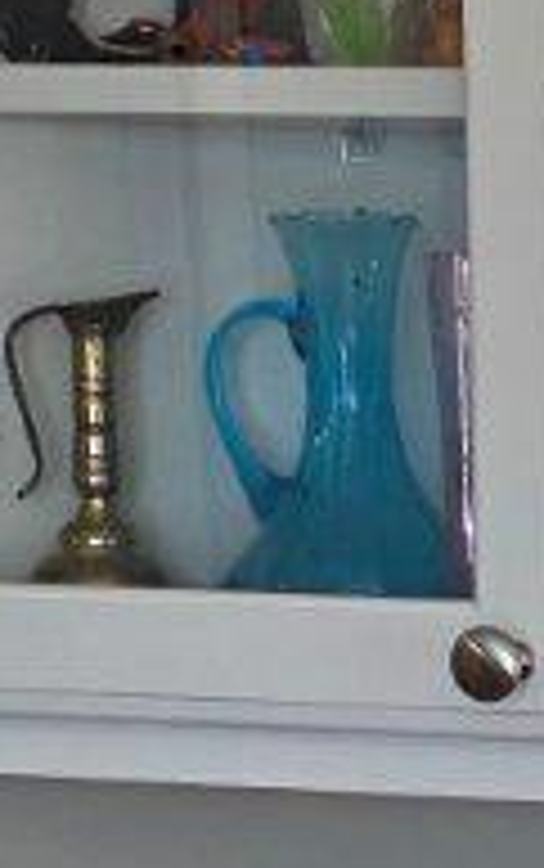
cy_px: 980
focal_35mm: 194
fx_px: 4592
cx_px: 1789
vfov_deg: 10.6
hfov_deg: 6.1
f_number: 1.7
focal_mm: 6.3
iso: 160
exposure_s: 1/120
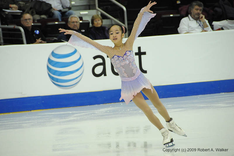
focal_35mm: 300
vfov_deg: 4.6
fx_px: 1947
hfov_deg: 6.9
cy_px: 78
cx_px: 117
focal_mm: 200
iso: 3200
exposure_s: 1/800
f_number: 5.6
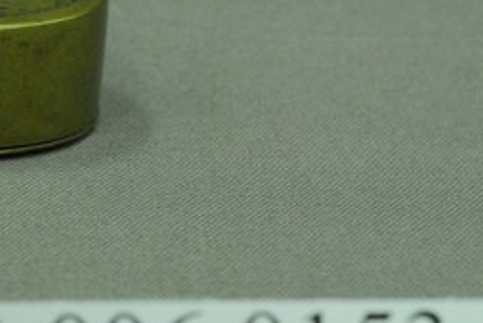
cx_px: -107
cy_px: 10
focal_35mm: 228
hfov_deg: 8.9
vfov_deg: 6.0
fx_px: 3061
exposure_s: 1/15
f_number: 10
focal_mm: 60
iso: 1000
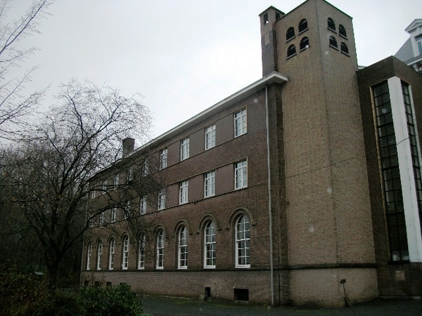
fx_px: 390
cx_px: 211
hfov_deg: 56.8
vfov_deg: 44.2
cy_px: 158
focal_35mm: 32
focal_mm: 5.7
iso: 80
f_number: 2.9
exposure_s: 1/160
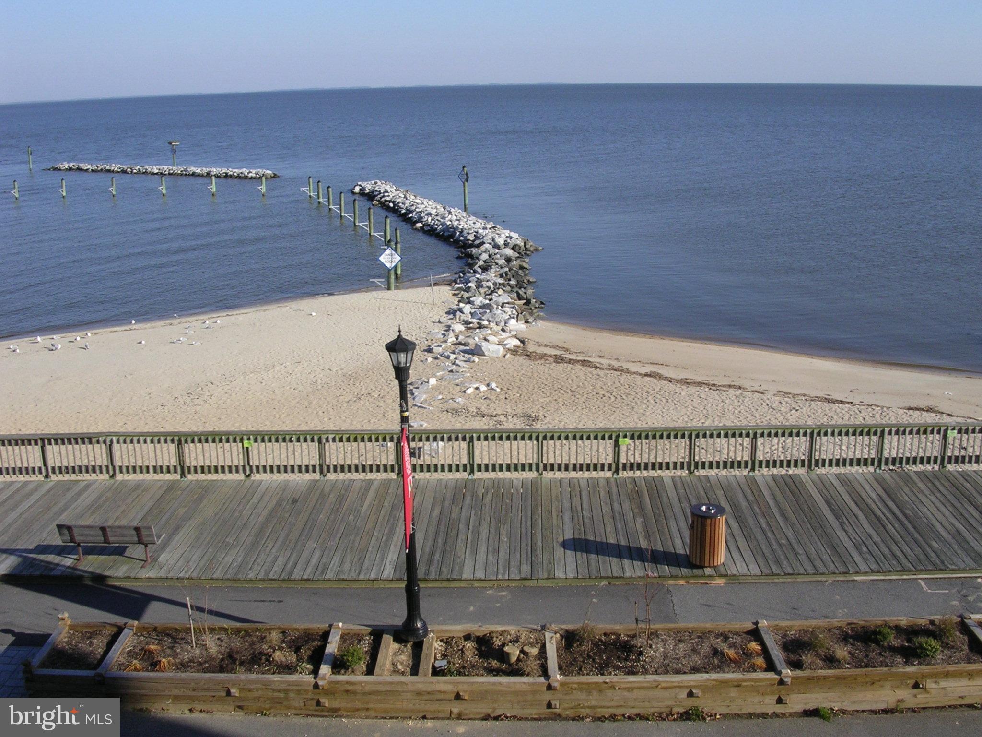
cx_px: 491
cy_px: 368
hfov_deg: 49.0
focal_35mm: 38
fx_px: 1078
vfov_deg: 37.7
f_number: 5.6
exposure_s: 1/308
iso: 100
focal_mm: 5.8
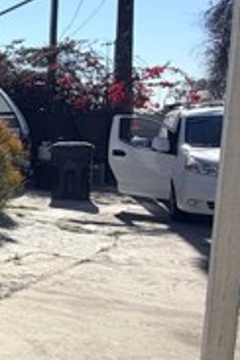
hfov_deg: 15.0
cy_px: 165
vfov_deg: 38.9
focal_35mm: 51
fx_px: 510
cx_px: -340
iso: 25
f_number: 2.2
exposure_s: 1/1050
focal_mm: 2.22
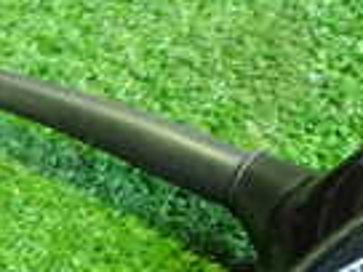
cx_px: 200
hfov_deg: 14.9
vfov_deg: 11.0
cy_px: 360
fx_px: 1384
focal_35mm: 132
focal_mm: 5.4
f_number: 2.3
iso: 500
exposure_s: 1/30
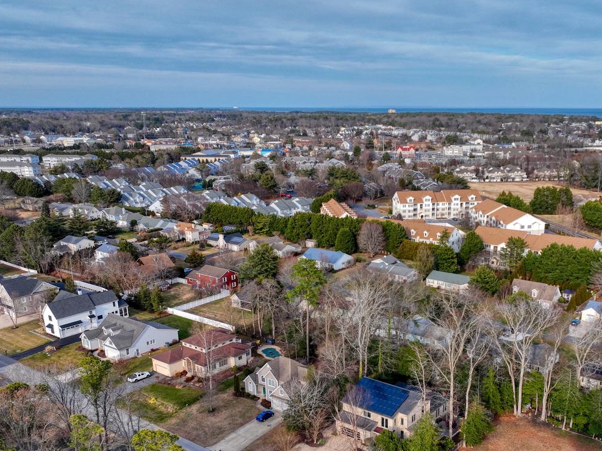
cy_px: 325
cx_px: 373
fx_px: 609
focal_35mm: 35
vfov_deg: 39.8
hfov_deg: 52.1
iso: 140
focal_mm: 12.29
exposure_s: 1/60
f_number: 2.8
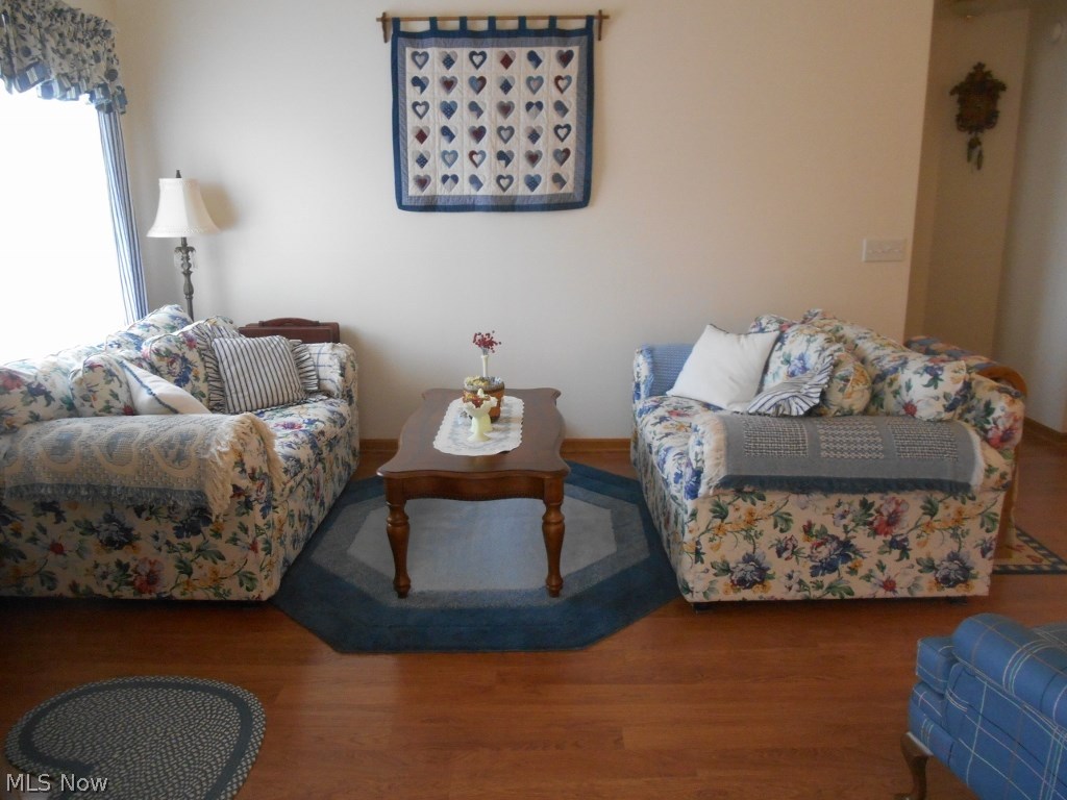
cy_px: 400
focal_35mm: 26
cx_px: 534
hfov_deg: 67.3
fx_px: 801
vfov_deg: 53.1
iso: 400
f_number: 3.4
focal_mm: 4.7
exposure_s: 1/25
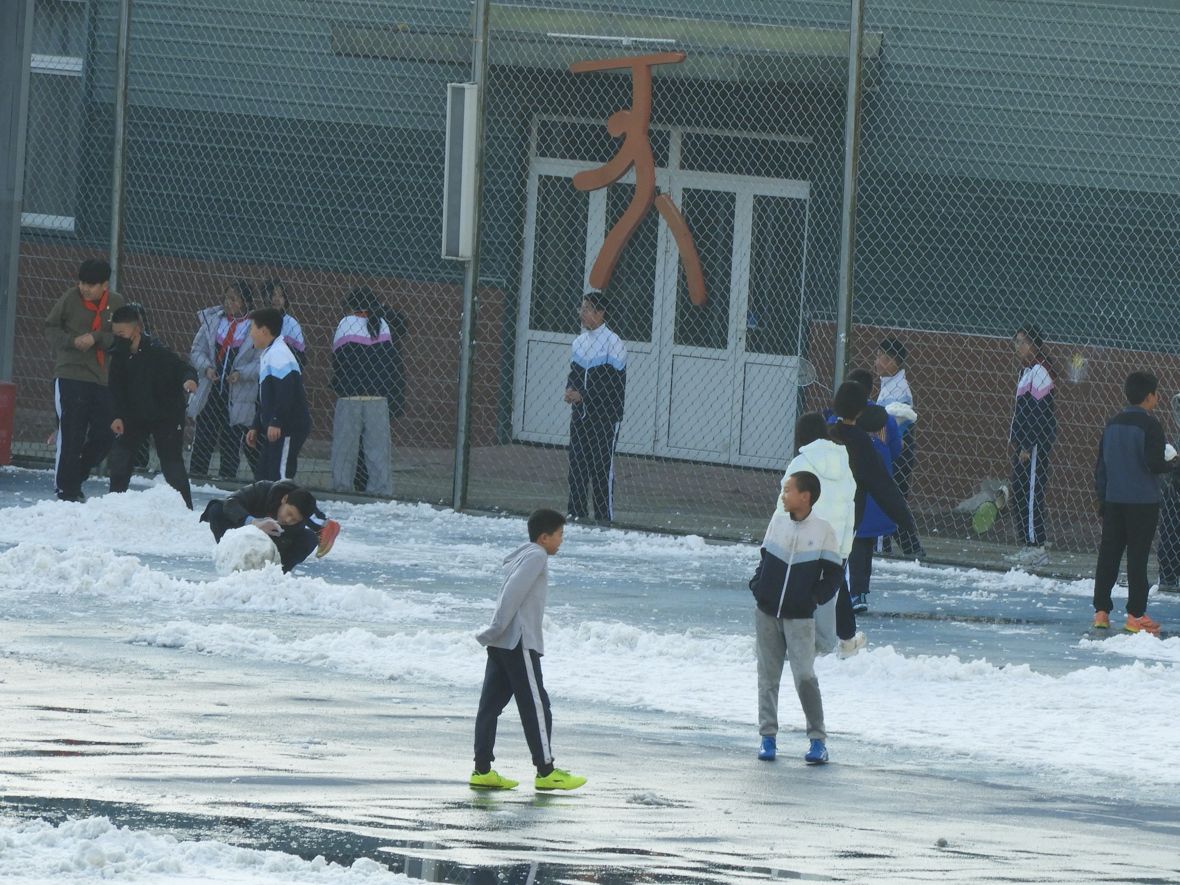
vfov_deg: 3.5
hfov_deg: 4.6
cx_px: 746
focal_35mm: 427
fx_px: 14555
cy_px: 474
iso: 100
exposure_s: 1/200
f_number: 5.5
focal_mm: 59.1
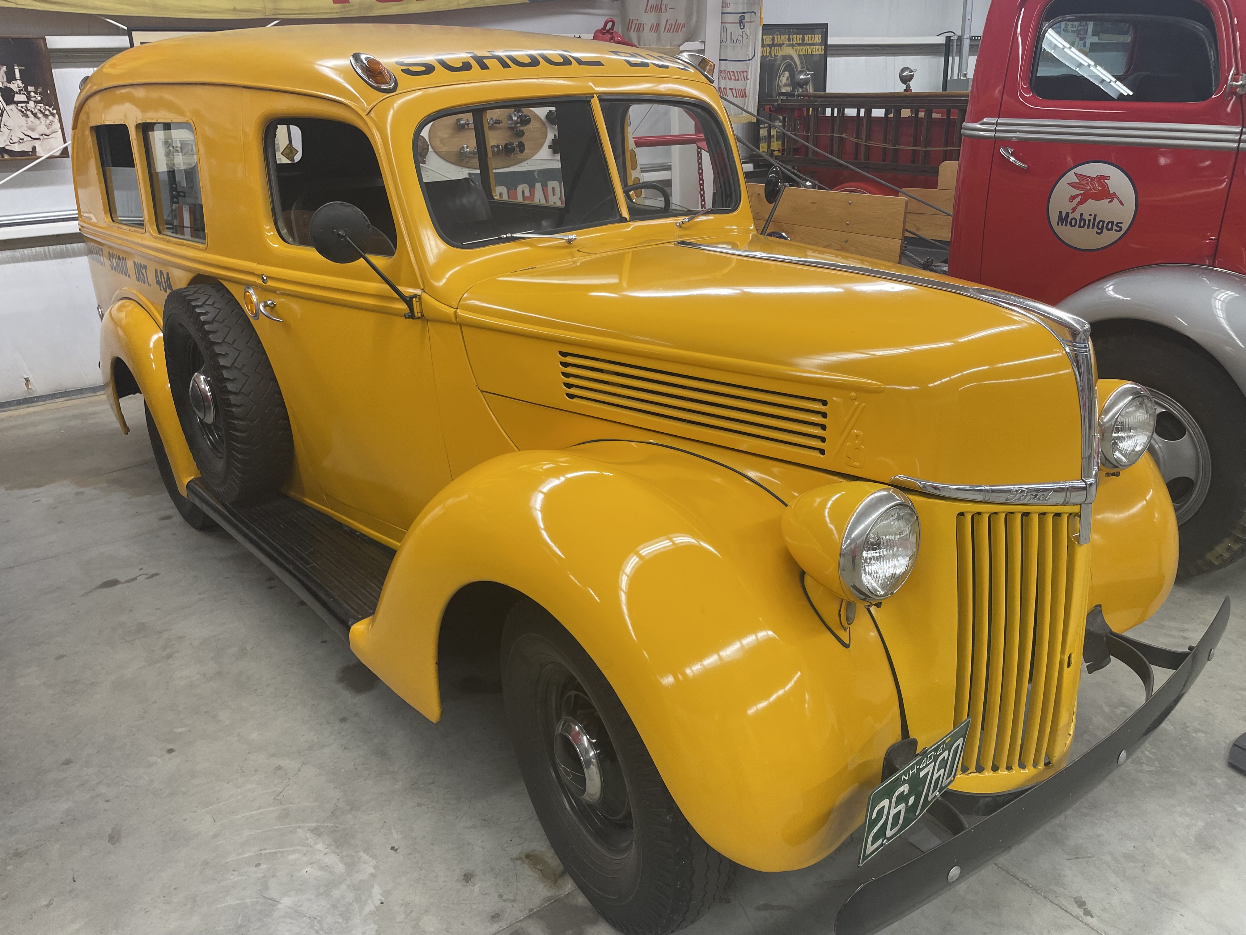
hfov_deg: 67.3
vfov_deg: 53.1
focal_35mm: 26
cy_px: 468
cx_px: 623
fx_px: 936
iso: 64
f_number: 1.6
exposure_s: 1/60
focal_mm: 4.2
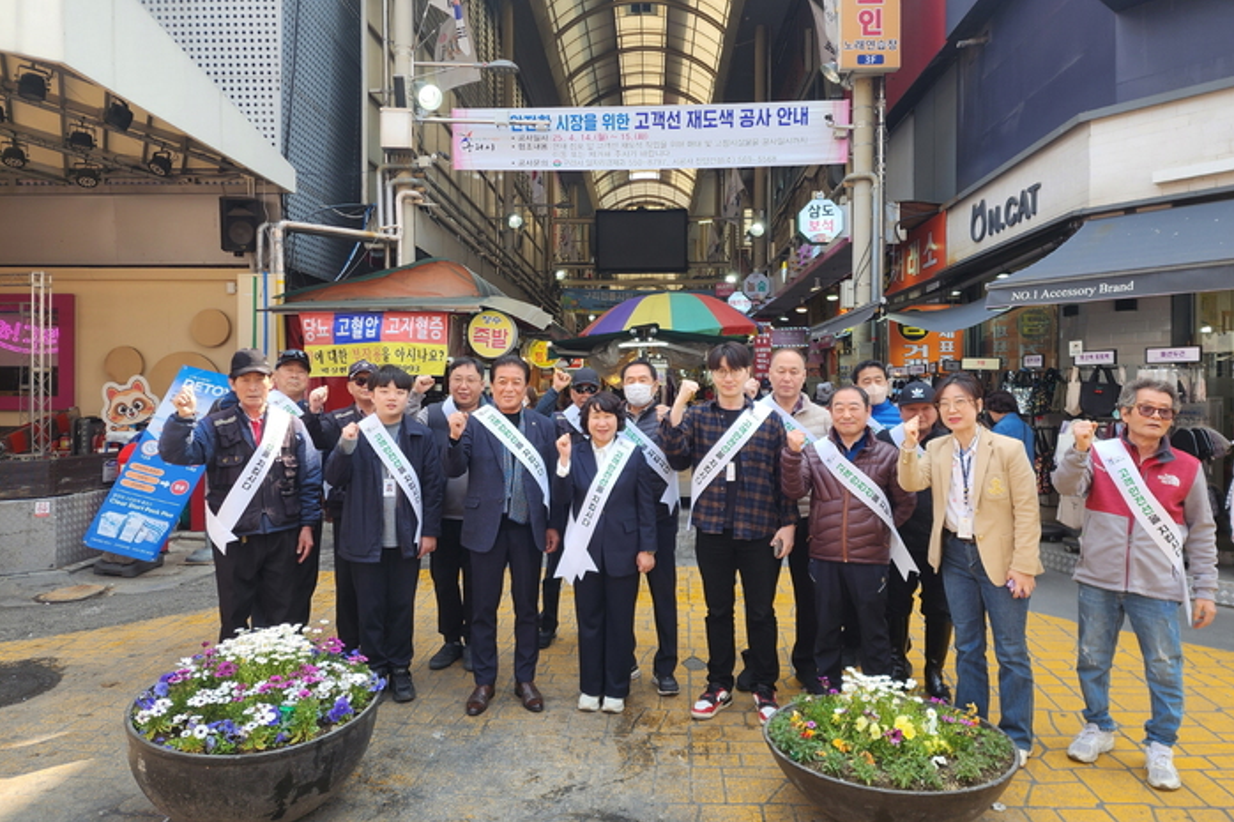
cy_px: 404
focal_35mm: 24
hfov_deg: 73.8
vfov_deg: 53.1
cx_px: 617
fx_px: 822
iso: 16
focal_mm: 6.4
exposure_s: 1/180
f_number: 1.8
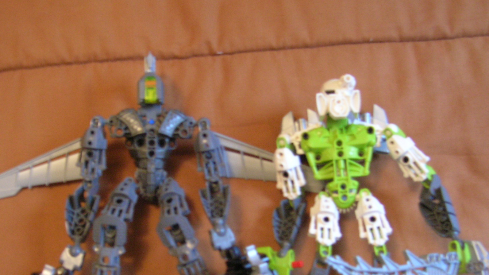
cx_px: 230
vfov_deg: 24.2
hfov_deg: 42.1
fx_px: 635
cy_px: 202
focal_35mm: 49
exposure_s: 1/3.8
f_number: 2.9
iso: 148
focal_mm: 5.8
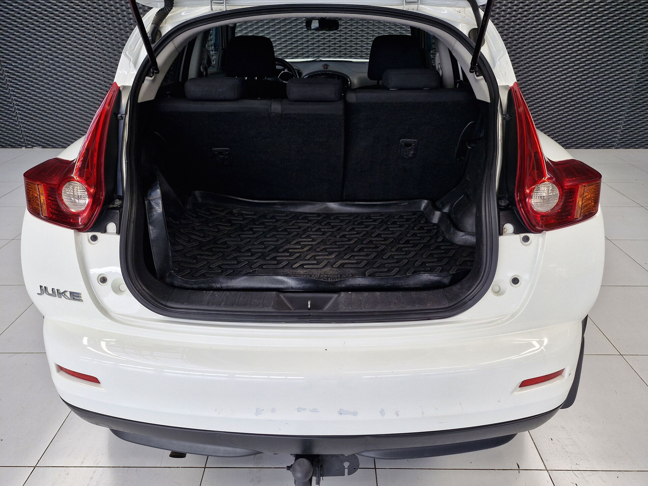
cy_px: 243
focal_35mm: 23
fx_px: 431
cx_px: 324
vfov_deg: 58.9
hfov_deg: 73.9
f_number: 1.8
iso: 50
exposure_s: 1/180
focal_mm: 5.54
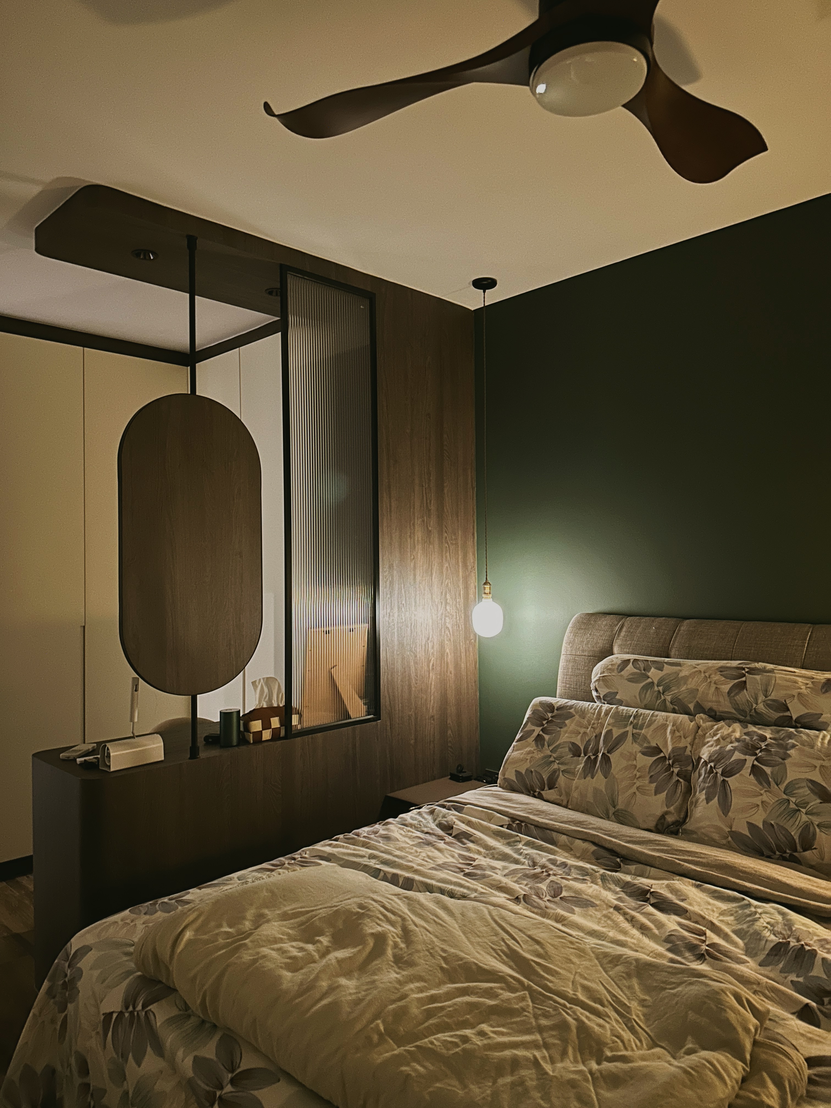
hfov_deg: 56.8
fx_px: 768
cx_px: 416
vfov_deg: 71.6
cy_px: 554
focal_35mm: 24
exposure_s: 1/13
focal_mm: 6.86
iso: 1250
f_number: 1.78
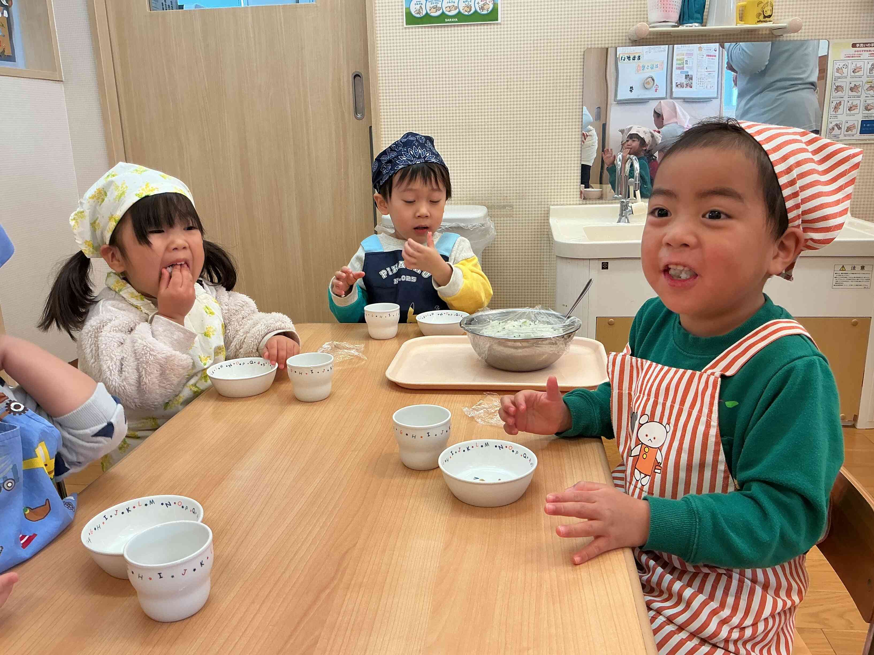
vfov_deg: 48.2
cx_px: 437
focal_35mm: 29
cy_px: 328
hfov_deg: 61.7
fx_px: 732
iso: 40
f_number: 1.8
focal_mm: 3
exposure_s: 1/60
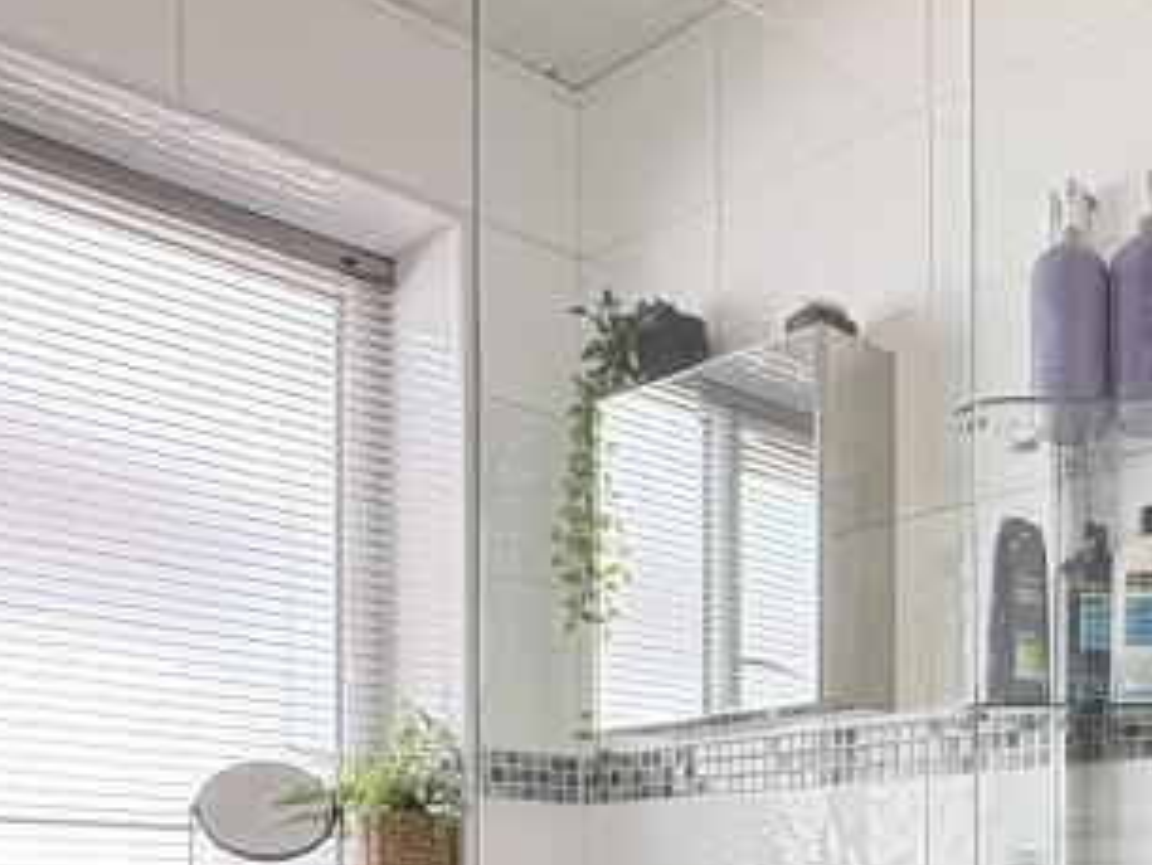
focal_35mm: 47
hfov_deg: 37.4
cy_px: 925
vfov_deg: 28.4
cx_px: 1065
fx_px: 1565
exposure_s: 1/99
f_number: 2.2
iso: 160
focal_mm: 2.22
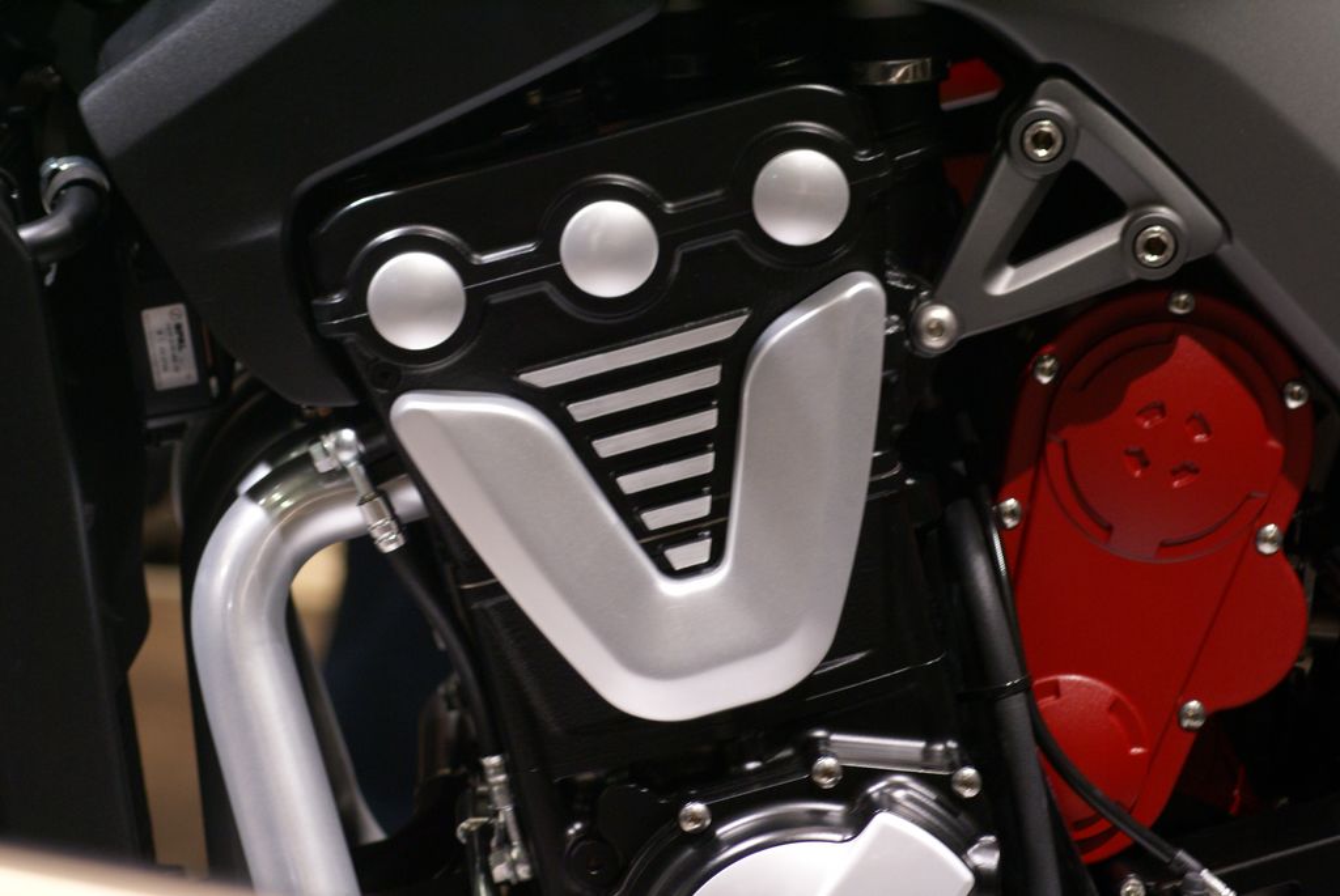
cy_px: 448
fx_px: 7545
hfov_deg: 10.1
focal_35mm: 202
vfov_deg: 6.8
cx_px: 670
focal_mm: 135
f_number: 5.6
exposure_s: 1/30
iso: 400
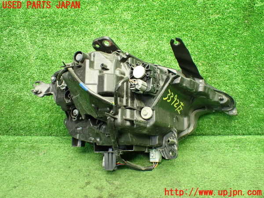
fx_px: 229
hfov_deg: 60.0
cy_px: 99
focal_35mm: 30
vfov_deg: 46.8
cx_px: 132
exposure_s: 1/60
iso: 800
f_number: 2.3
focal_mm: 5.4
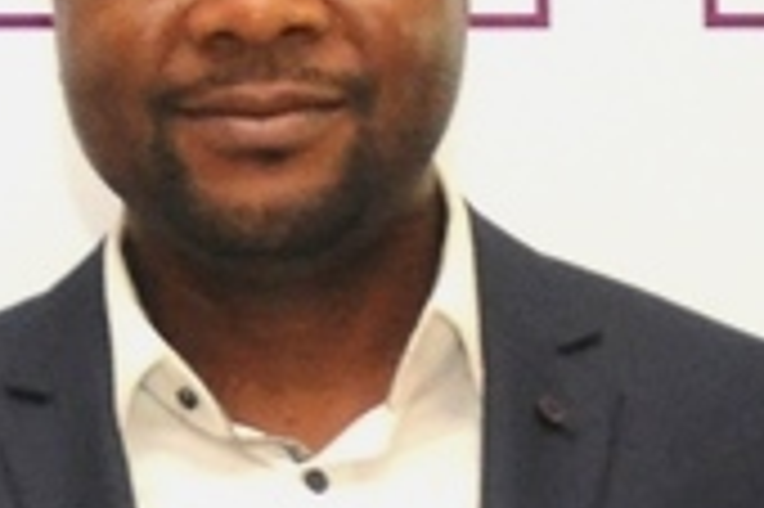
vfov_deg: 3.2
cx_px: -342
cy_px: 645
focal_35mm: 424
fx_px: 8989
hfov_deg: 4.8
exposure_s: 1/100
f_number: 4.5
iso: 1250
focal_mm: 40
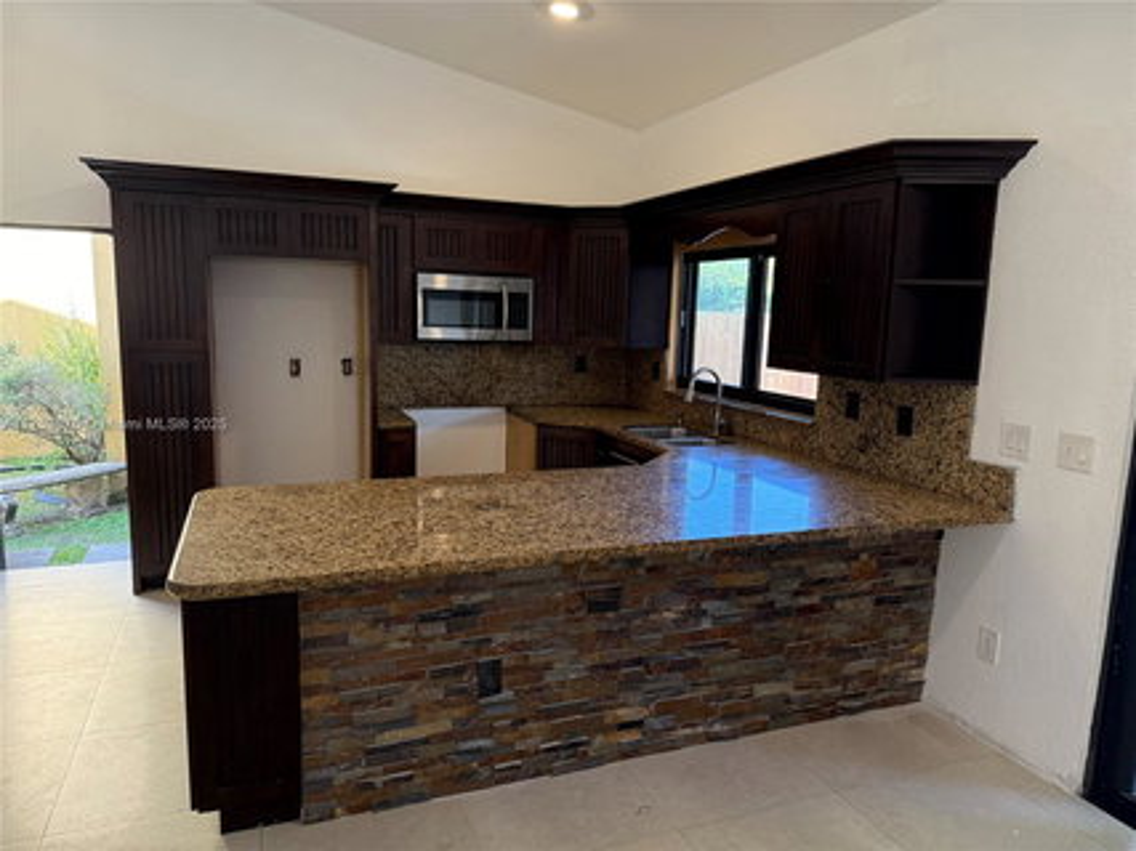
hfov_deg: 71.6
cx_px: 568
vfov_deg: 56.8
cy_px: 426
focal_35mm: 24
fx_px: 787
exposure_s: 1/120
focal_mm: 6.76
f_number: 1.78
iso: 320
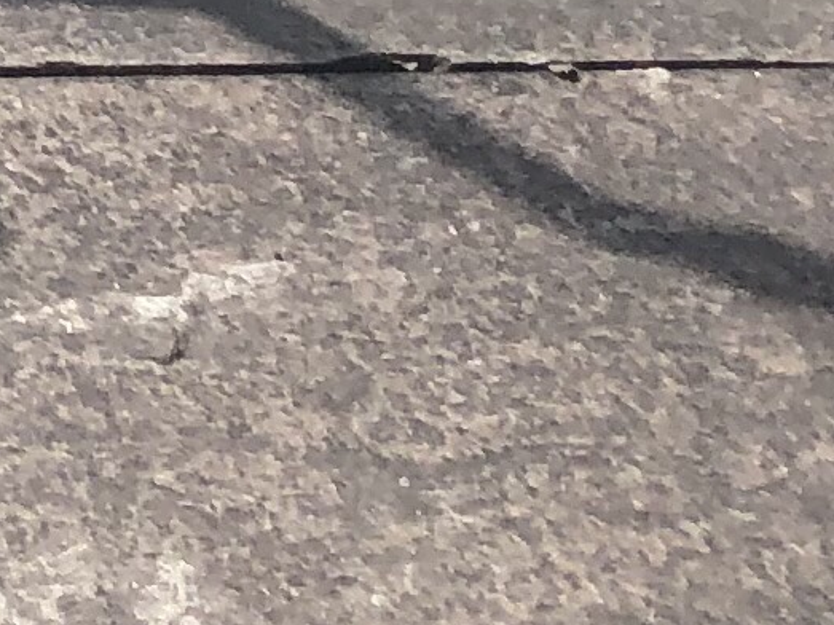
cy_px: -890
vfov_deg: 6.5
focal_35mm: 216
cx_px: -1587
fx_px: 5203
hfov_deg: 8.0
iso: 20
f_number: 1.8
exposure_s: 1/2404
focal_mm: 4
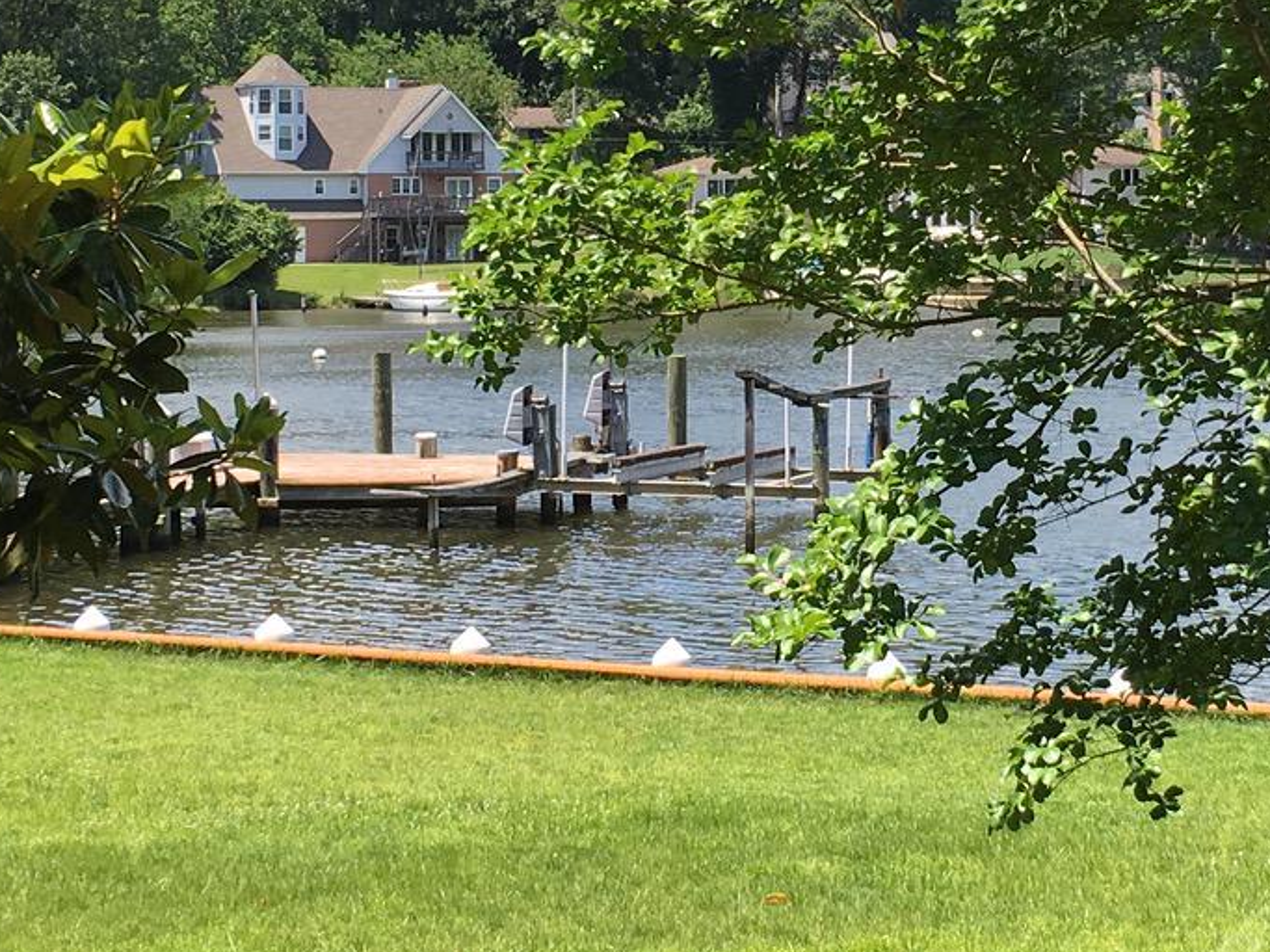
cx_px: 865
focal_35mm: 87
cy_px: 205
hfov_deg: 22.4
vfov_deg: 16.8
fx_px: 3191
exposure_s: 1/845
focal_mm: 4.15
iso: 25
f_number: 2.2
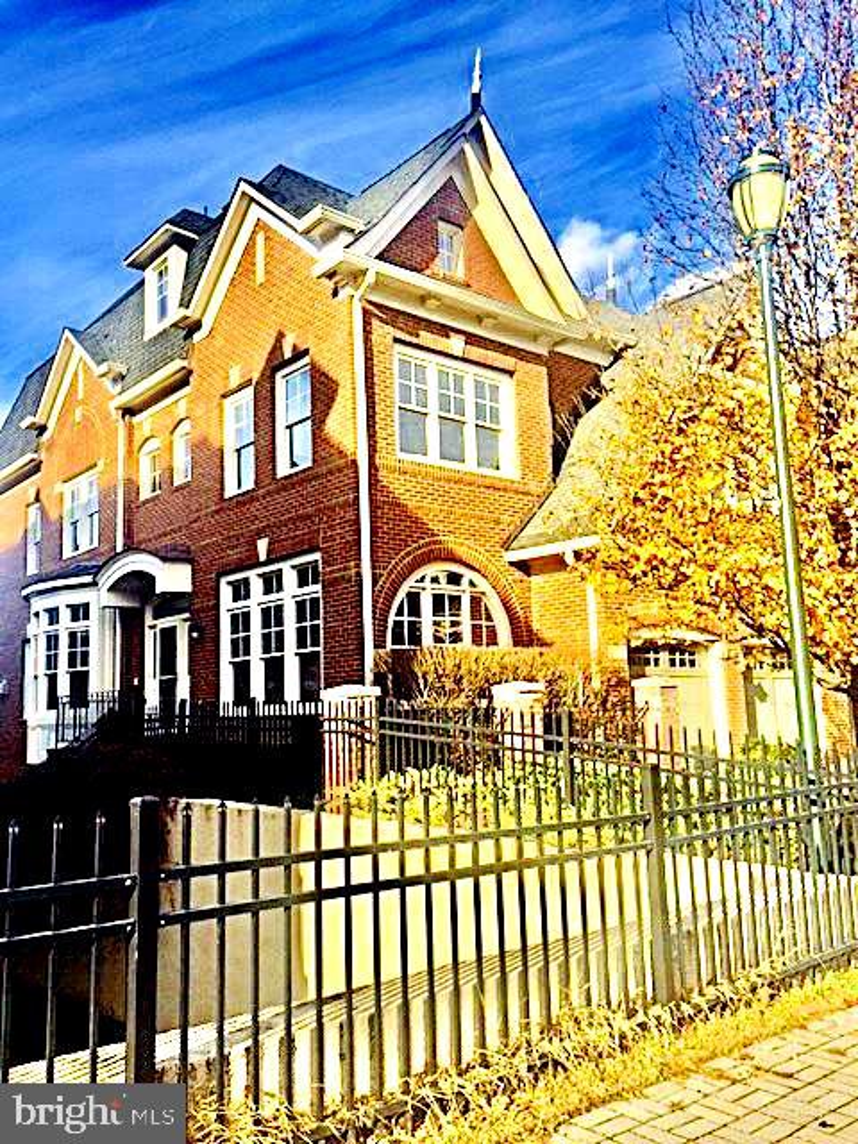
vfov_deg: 61.7
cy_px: 572
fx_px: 958
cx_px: 429
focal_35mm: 29
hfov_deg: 48.2
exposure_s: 1/1199
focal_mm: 4.15
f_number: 2.2
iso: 32
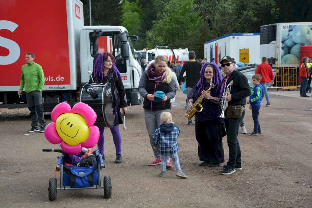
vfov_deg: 20.2
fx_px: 585
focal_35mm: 68
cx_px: 156
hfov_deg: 29.9
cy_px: 104
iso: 800
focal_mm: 45
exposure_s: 1/640
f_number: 4.8
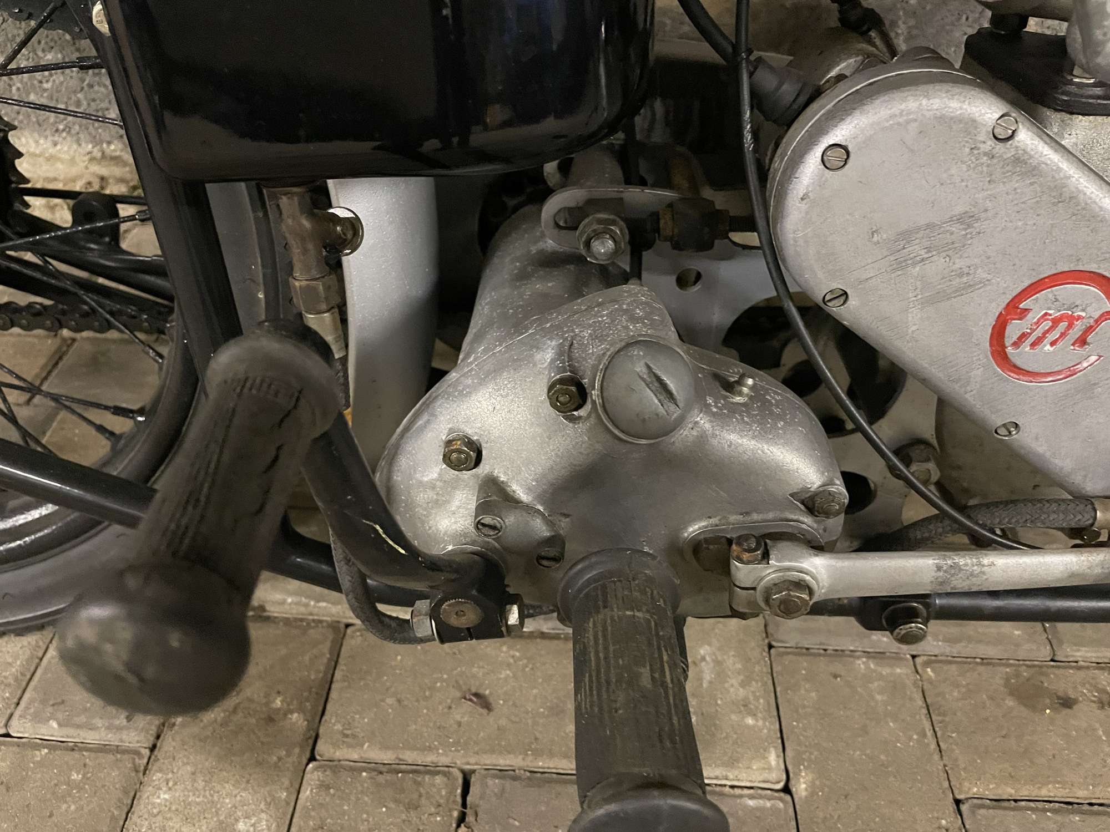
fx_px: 834
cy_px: 416
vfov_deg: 53.1
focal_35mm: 26
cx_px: 555
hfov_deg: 67.3
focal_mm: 4.2
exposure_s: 1/25
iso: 800
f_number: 1.6
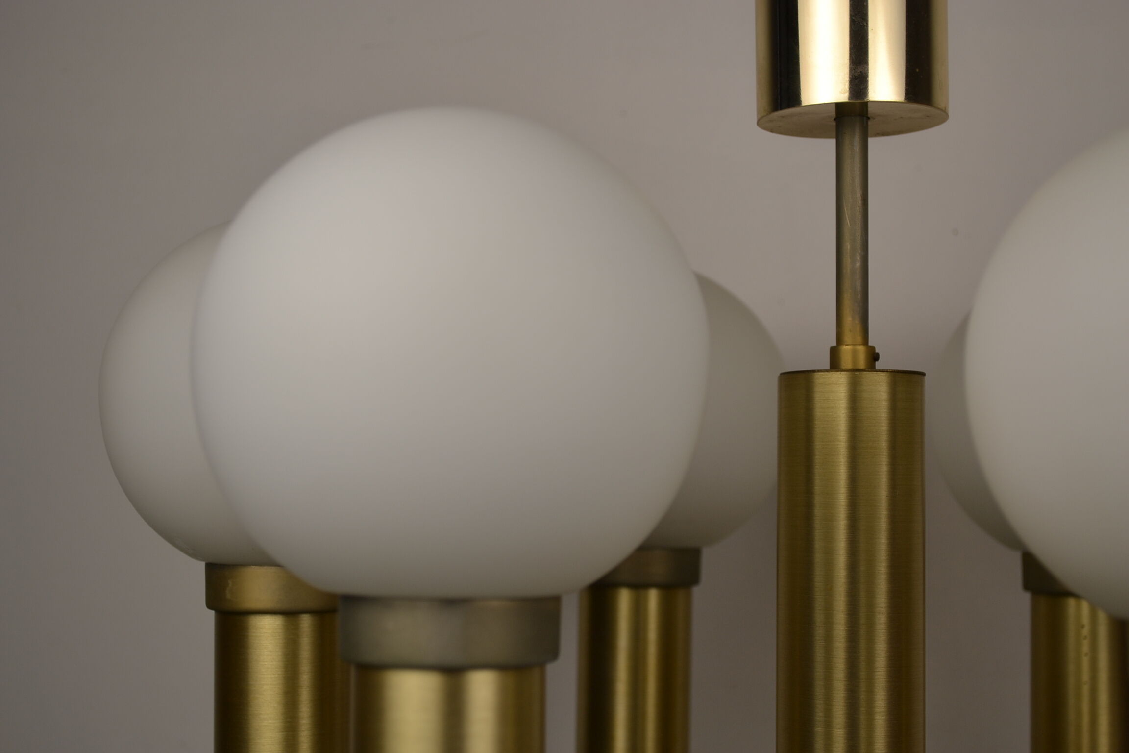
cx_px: 564
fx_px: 1787
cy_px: 376
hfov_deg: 35.1
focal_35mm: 57
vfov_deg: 23.8
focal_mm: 38
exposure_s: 1/125
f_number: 5.6
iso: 140
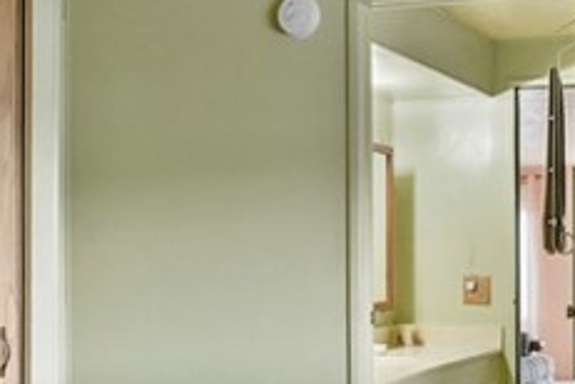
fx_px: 1134
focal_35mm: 71
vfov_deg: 19.0
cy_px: 298
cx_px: 373
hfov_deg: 28.3
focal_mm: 16
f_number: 10
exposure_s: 1/15
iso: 2500
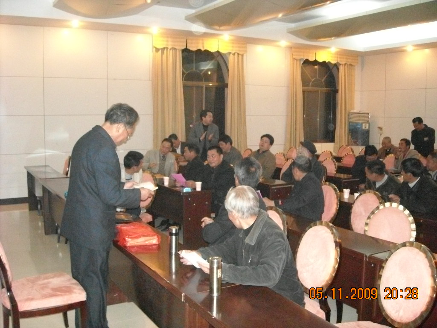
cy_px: 164
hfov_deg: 52.6
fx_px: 442
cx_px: 218
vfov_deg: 40.7
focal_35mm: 35
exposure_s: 1/60
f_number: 2.8
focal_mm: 5.7
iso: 1131
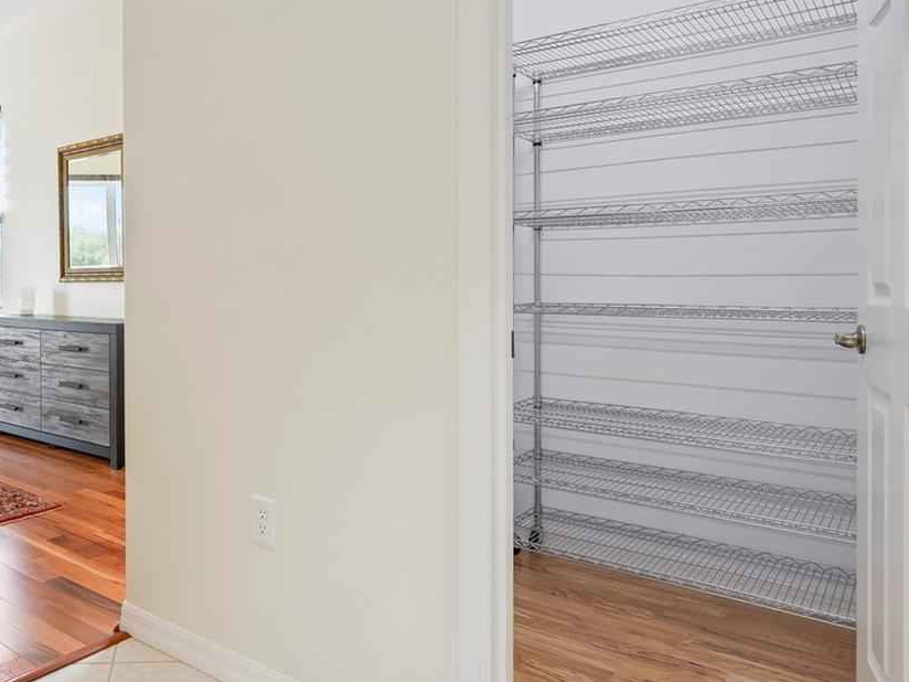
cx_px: 214
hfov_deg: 58.2
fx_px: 760
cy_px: 286
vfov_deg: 48.1
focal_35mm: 29
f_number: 8
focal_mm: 15.5
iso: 320
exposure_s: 1/4
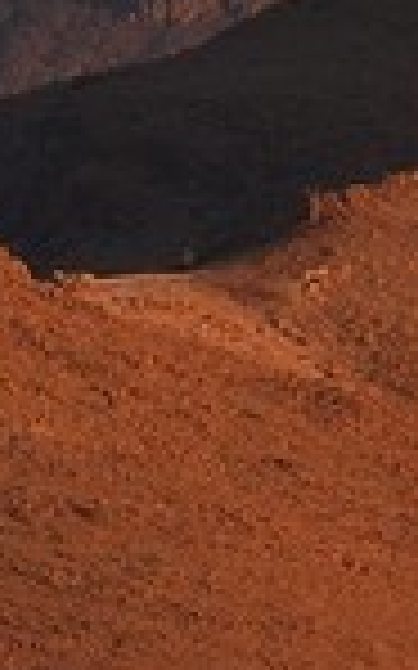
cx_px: -2616
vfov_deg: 1.0
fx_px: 39956
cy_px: -495
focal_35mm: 2190
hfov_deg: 0.6
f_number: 7.1
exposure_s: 1/160
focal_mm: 200
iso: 400
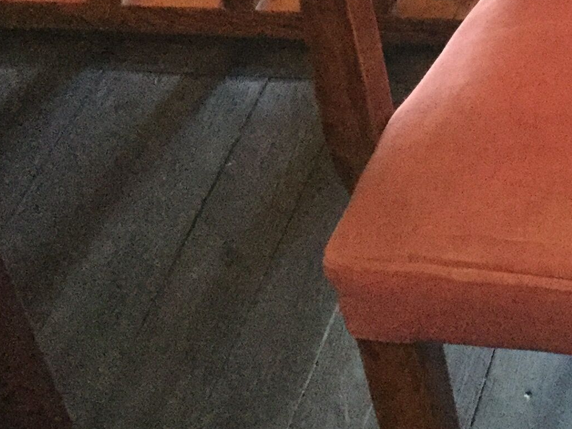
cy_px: 41
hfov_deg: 18.3
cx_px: 795
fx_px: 1619
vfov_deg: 14.9
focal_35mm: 98
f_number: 2.4
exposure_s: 1/17
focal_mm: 3.3
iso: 320
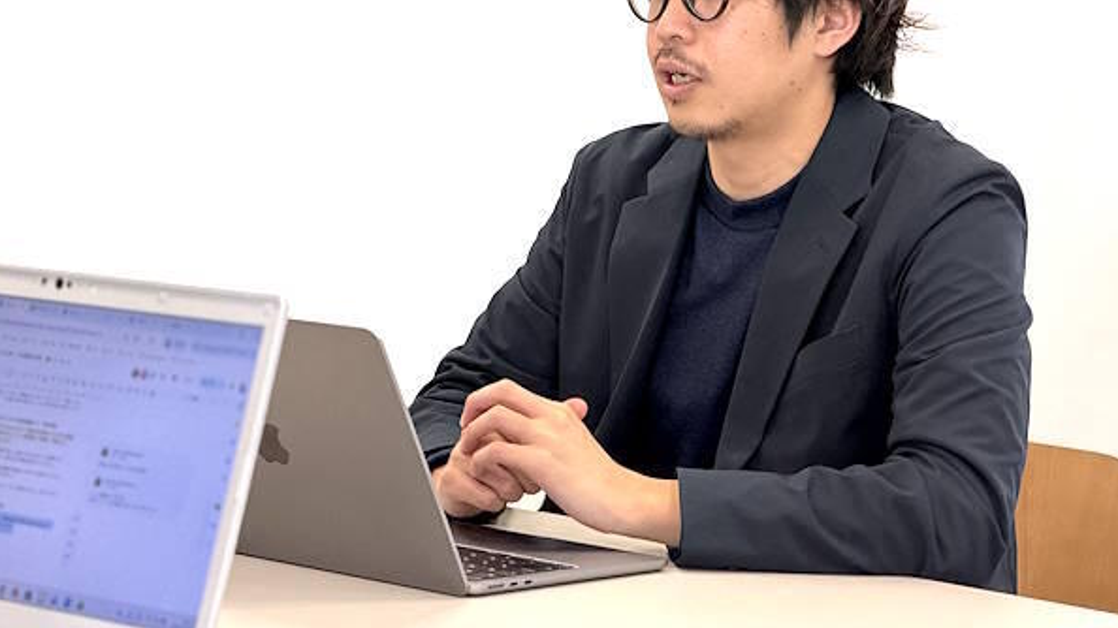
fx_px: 3261
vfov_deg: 11.0
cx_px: 559
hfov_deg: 19.5
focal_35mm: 110
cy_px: 211
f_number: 2.8
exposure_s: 1/50
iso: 400
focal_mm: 16.89
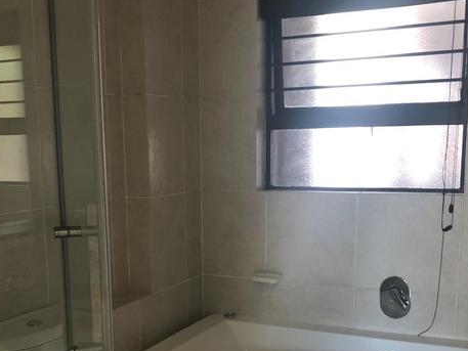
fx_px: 663
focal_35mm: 49
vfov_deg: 29.1
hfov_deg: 38.8
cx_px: 205
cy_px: 271
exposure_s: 1/30
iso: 25
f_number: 1.8
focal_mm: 3.99
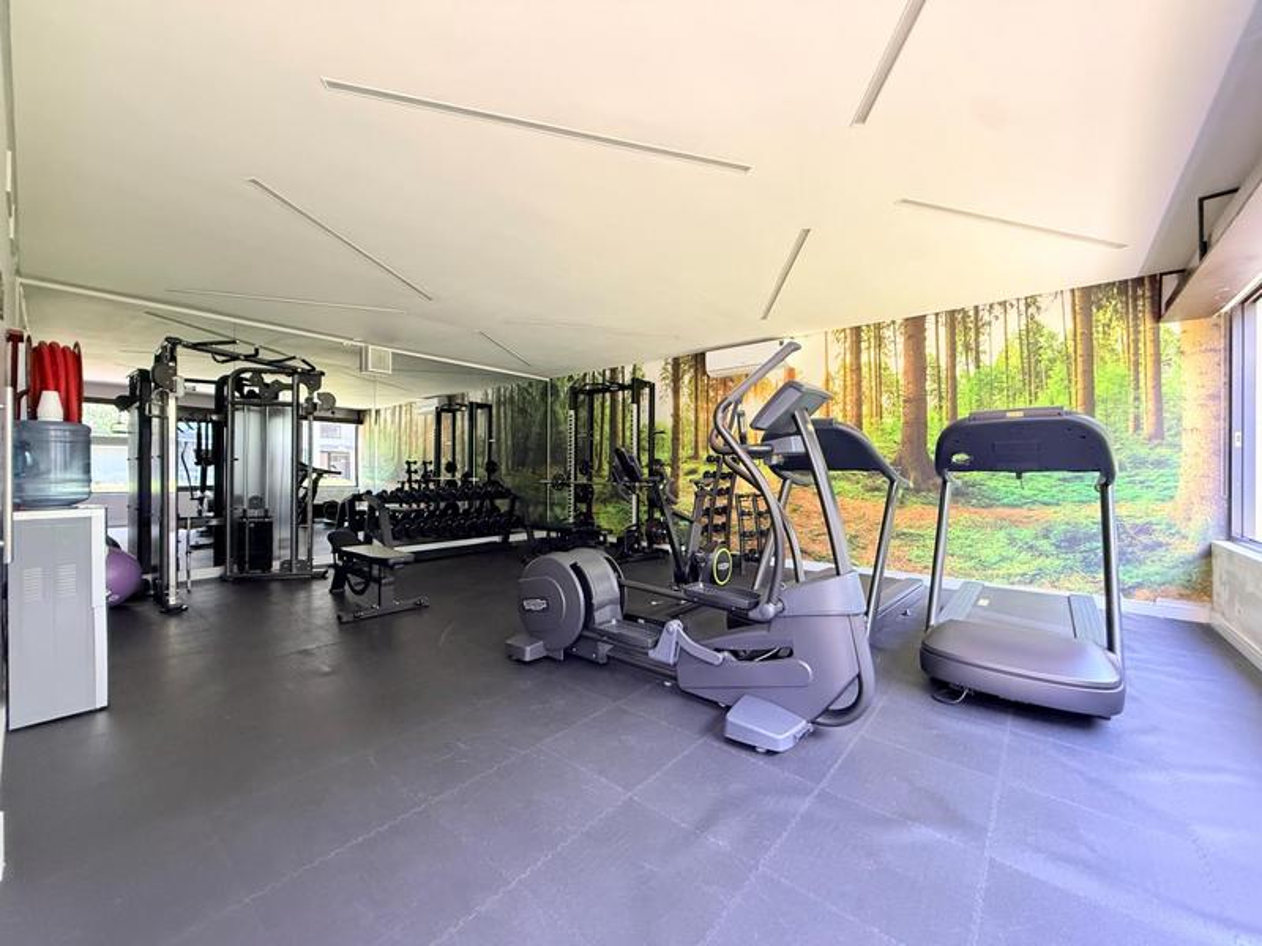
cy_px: 473
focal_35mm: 14
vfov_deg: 85.7
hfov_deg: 102.1
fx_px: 510
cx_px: 631
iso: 320
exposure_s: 1/99
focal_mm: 2.22
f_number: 2.2
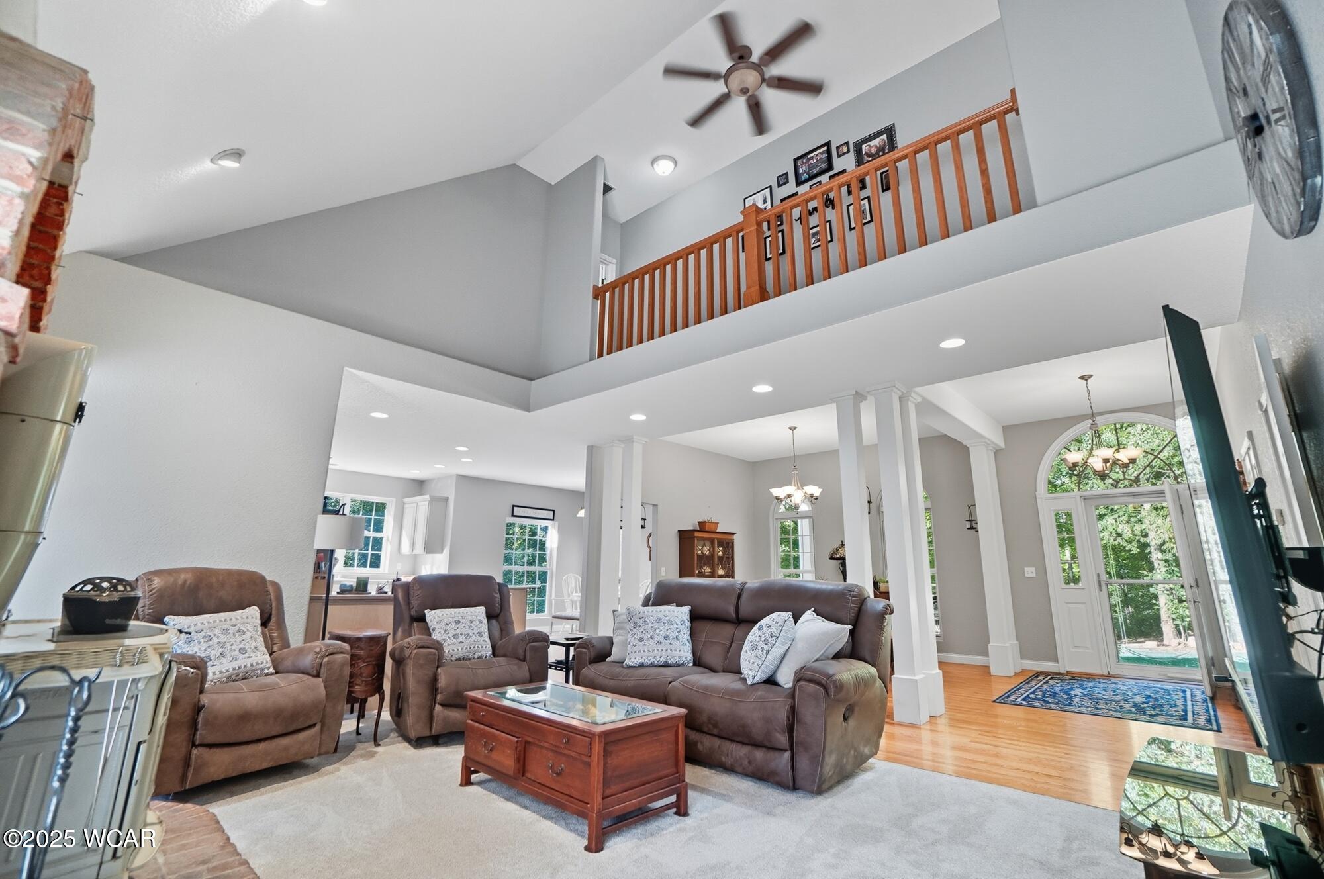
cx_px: 662
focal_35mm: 15
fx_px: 551
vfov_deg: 77.2
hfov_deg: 100.5
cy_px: 440
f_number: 5.6
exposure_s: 1/60
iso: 125
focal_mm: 10
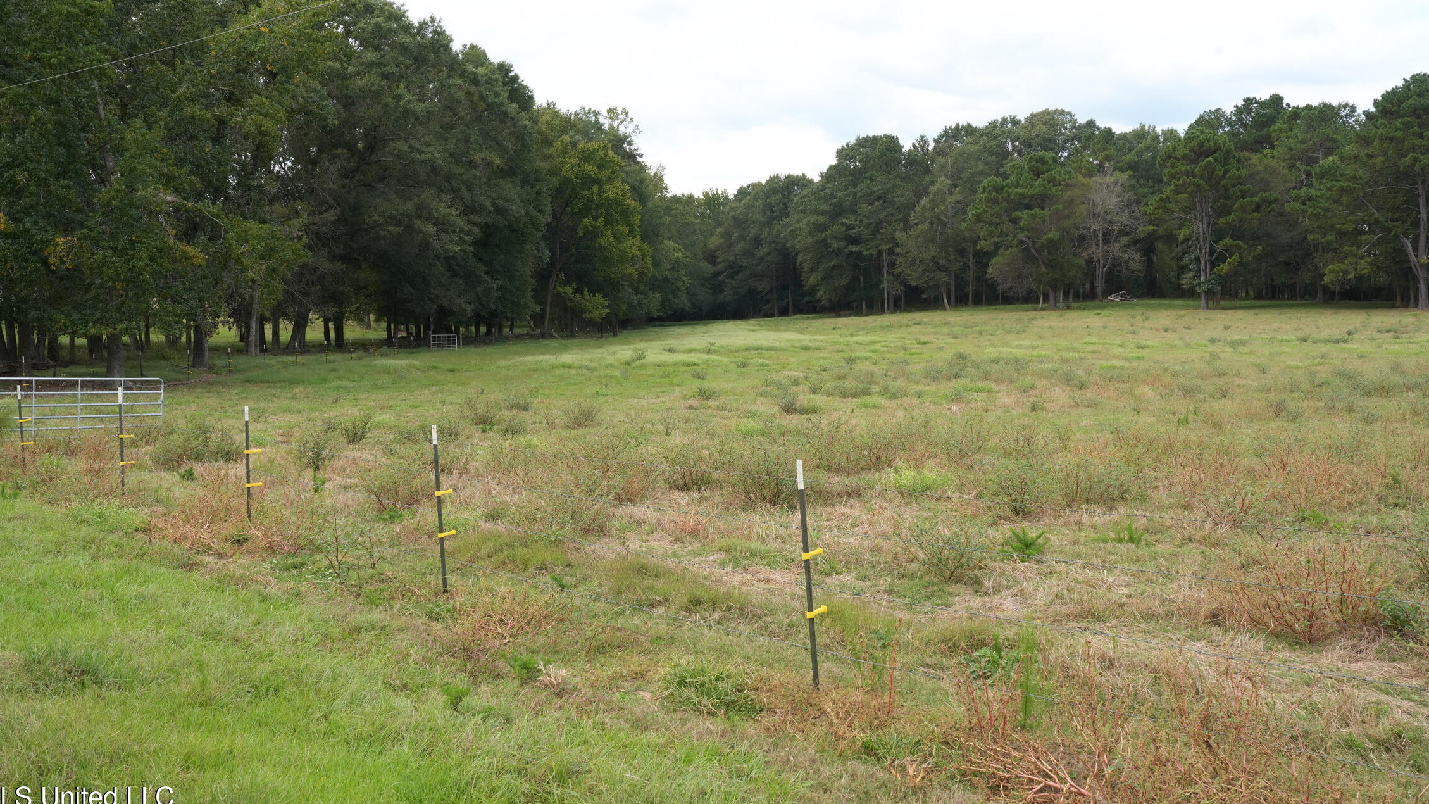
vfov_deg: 37.7
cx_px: 702
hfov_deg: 62.6
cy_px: 355
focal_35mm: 31
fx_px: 1175
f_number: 11
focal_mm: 29
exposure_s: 1/100
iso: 400
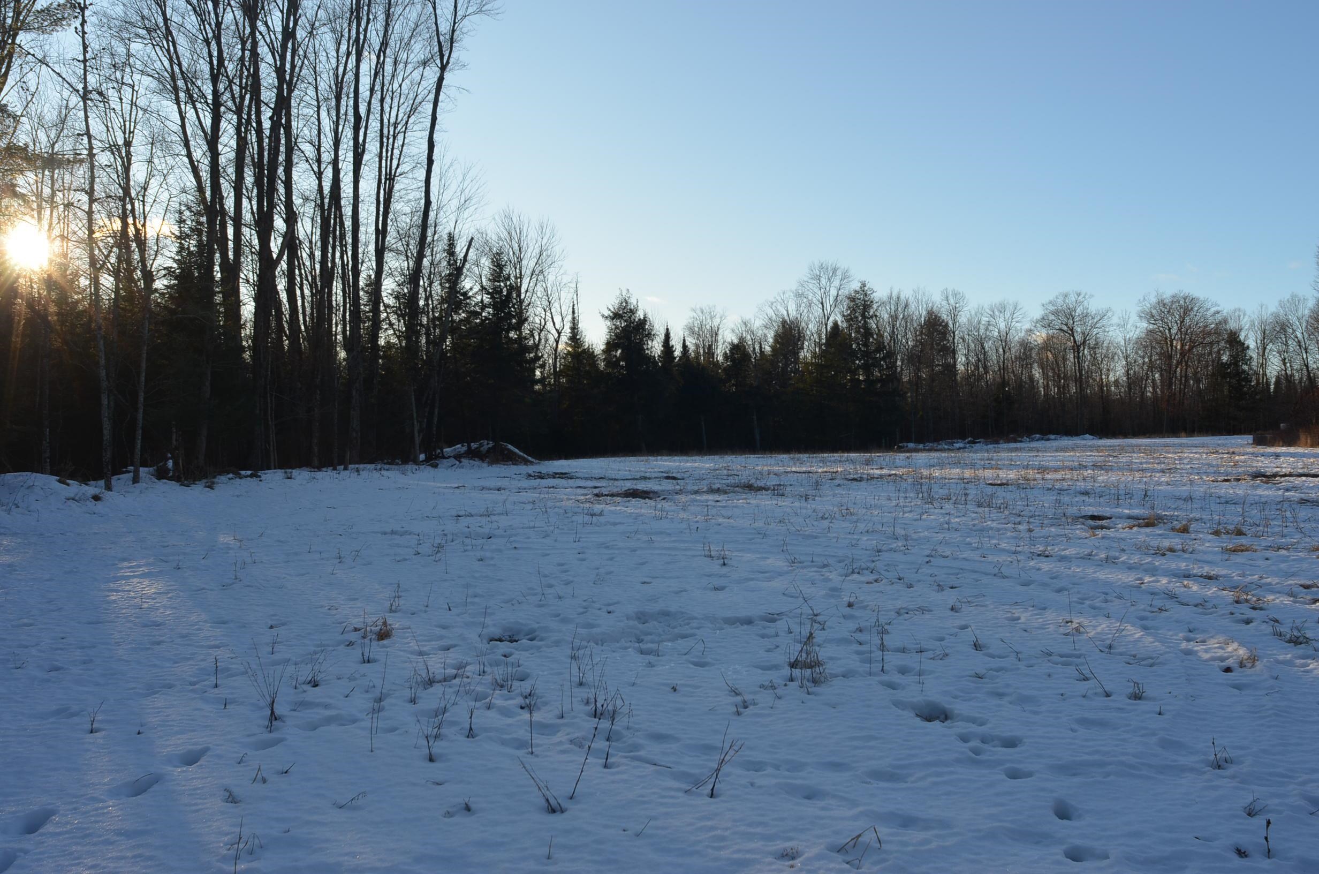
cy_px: 437
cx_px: 660
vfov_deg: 43.4
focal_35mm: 30
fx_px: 1097
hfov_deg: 62.0
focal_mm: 20
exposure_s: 1/250
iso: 160
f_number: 8
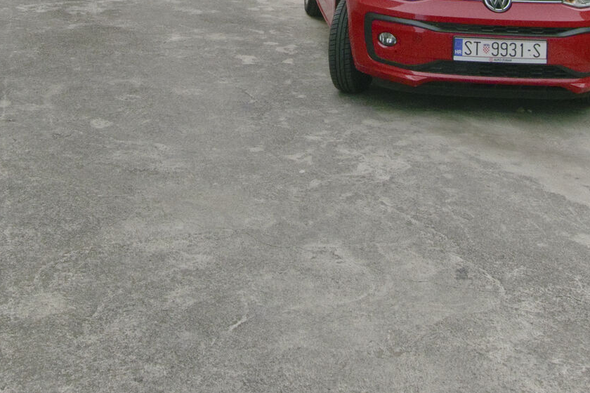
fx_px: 983
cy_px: -222
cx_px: 249
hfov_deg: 33.3
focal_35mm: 60
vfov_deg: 19.3
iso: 400
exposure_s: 1/500
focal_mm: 12
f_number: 11
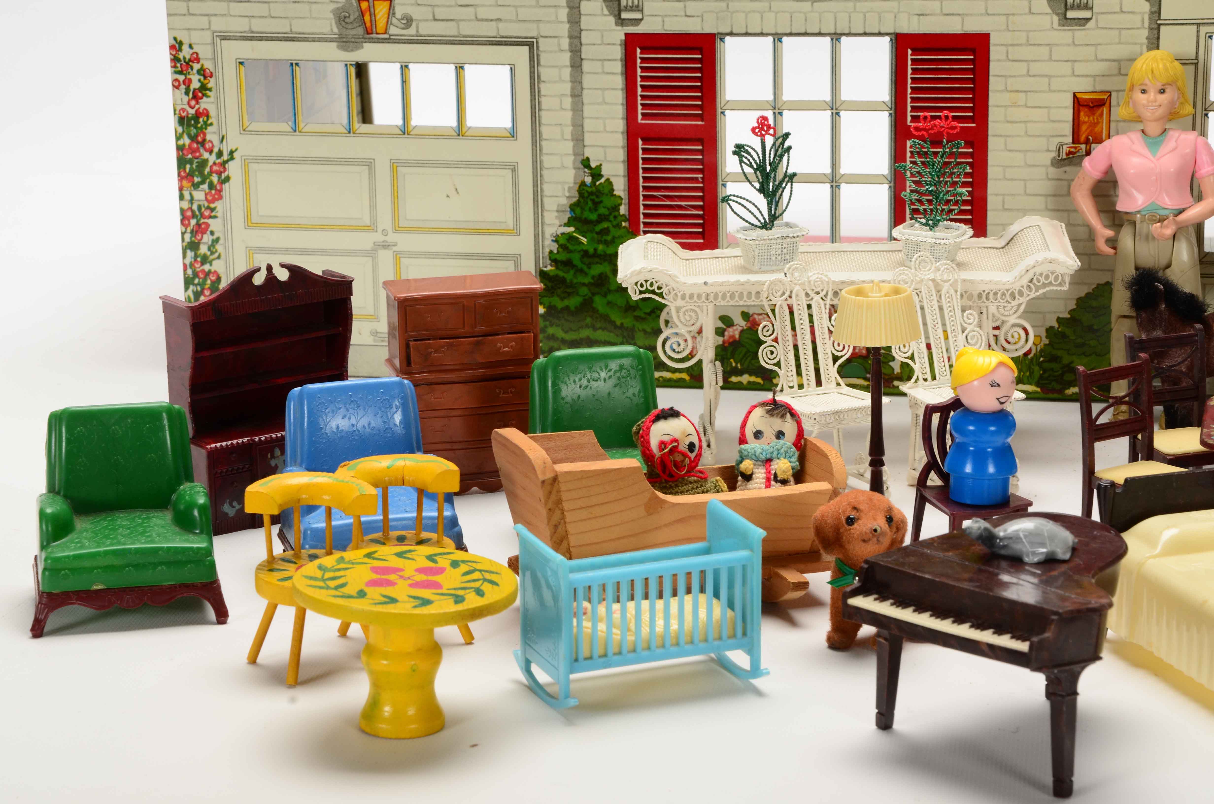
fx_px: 3786
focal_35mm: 112
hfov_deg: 18.2
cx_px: 607
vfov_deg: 12.1
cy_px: 402
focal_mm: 75
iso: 200
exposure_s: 1/160
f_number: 16
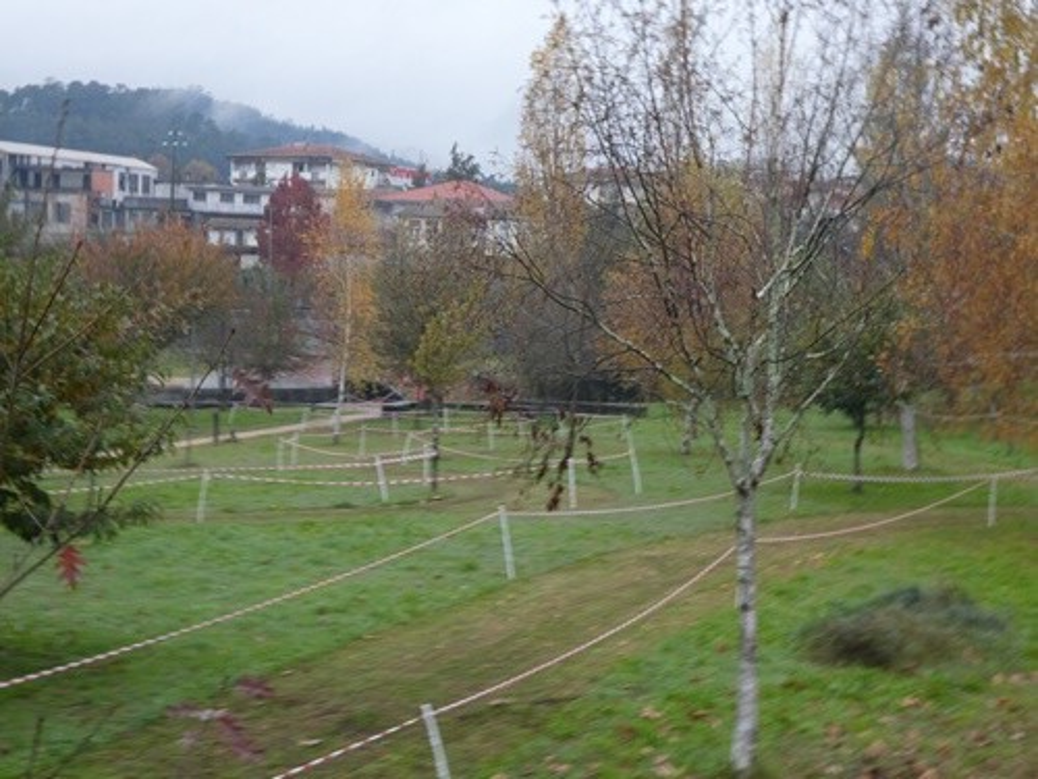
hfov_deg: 33.8
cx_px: 519
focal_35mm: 57
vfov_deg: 25.7
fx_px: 1709
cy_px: 390
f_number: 4.2
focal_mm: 10.3
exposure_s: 1/80
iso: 160
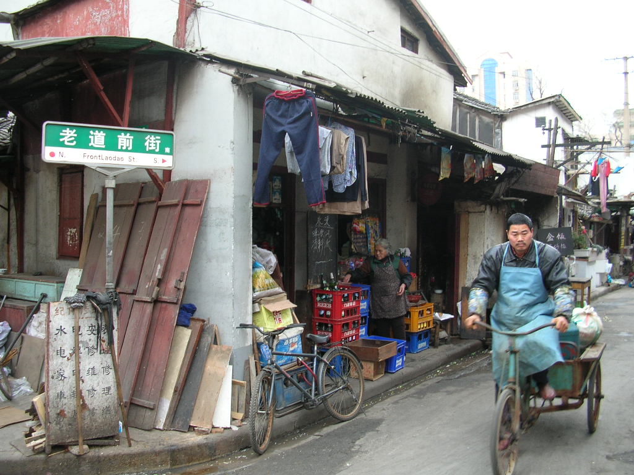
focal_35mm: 35
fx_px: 641
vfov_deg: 40.7
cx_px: 317
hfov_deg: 52.6
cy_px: 238
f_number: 2.8
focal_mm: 5.8
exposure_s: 1/25.7
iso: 50
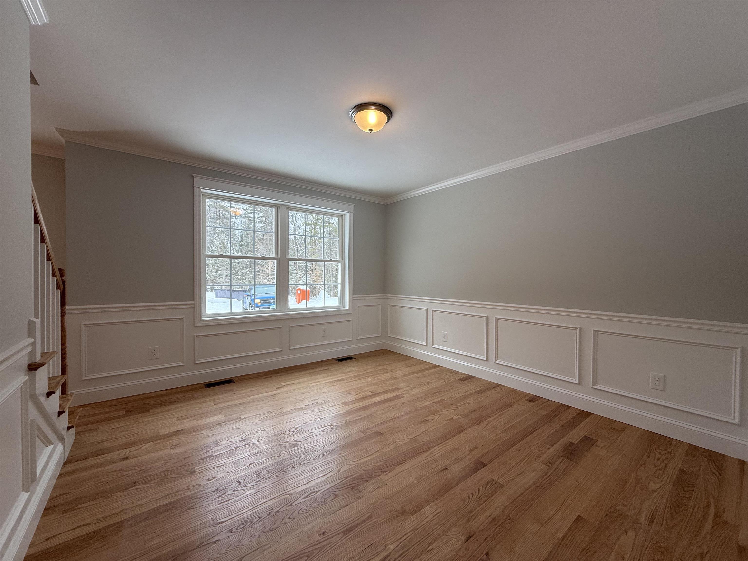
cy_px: 280
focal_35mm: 14
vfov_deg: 85.7
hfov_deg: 102.1
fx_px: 303
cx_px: 374
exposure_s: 1/154
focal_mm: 2.22
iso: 64
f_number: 2.2
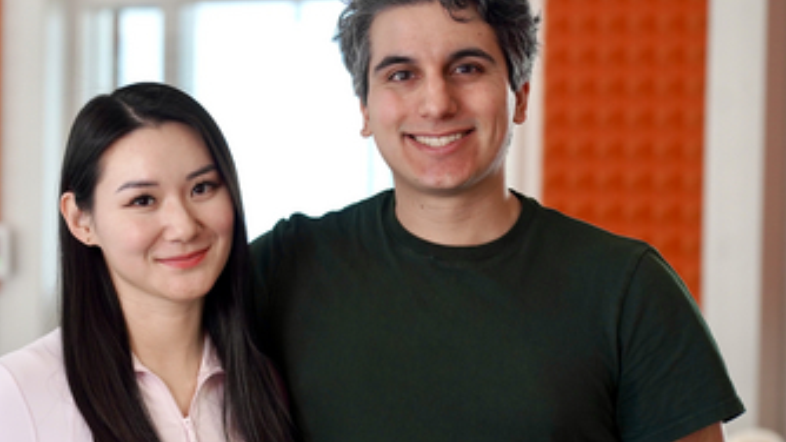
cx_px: 271
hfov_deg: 16.7
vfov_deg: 9.5
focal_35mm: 128
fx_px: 2668
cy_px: 263
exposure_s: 1/160
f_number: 4
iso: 640
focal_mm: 85
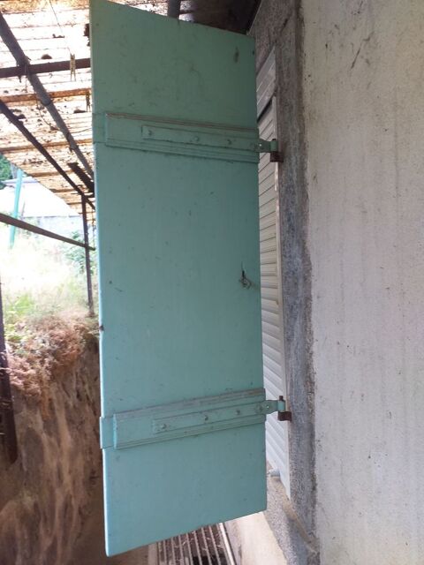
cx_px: 212
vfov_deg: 67.3
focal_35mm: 26
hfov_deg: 53.1
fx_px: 425
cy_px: 282
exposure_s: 1/50
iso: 50
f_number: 1.9
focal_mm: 3.6
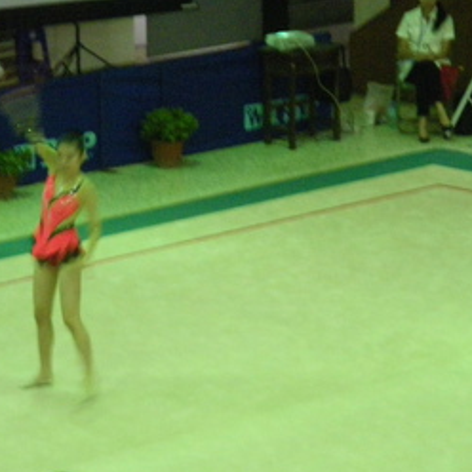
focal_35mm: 235
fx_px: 3625
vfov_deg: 7.4
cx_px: 181
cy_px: 362
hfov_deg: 7.4
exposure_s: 1/13
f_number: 5.8
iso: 800
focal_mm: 19.6
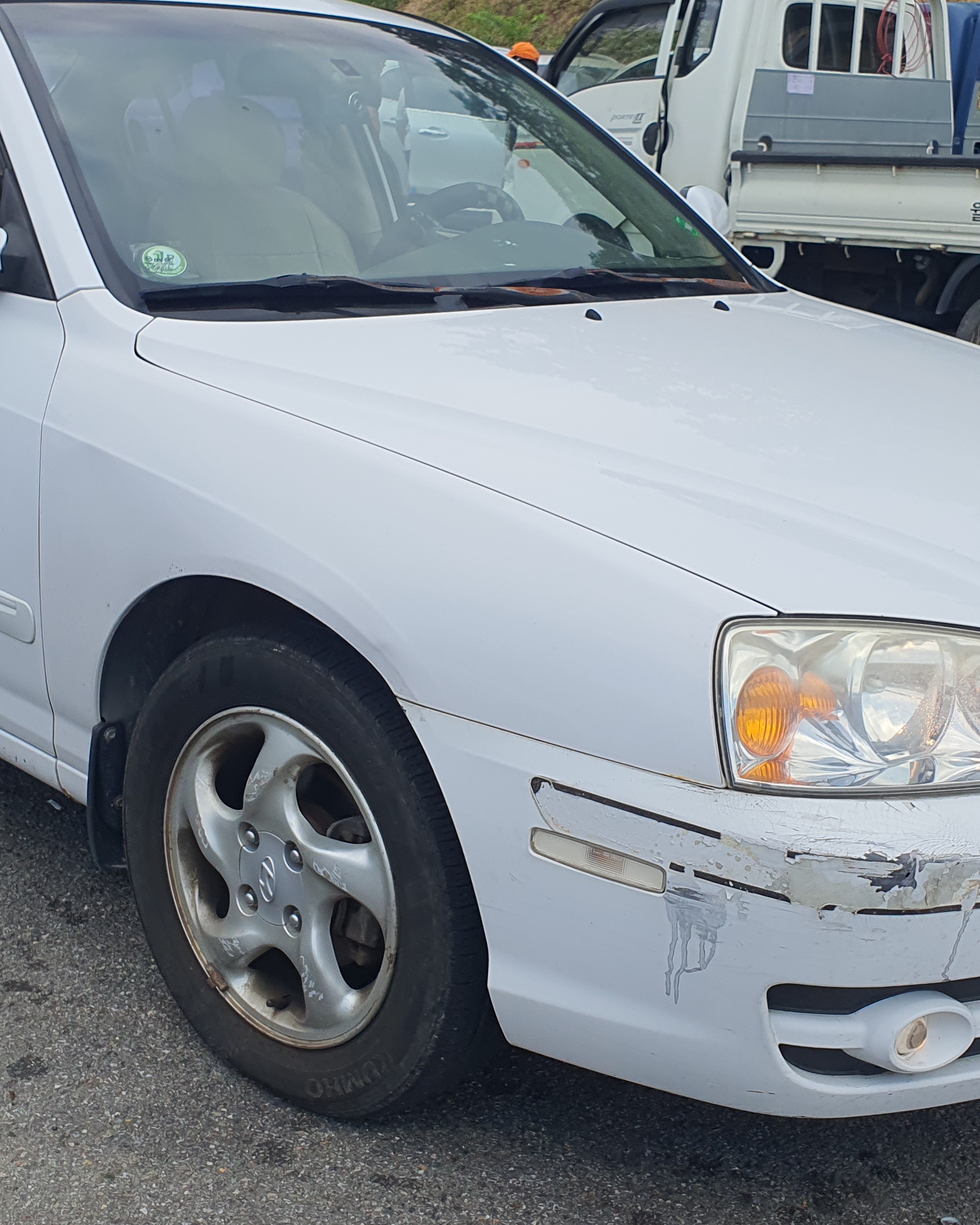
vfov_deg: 40.3
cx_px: 437
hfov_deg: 32.7
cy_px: 589
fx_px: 1667
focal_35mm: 46
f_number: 2.4
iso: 50
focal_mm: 4.3
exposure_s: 1/2036
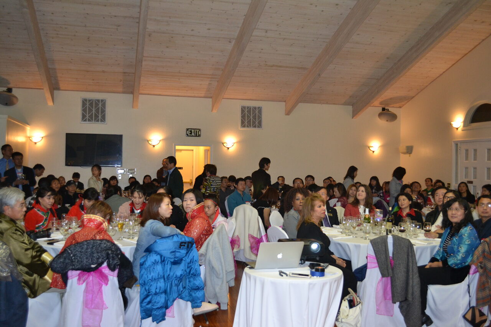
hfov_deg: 57.2
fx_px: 450
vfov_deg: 40.0
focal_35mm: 33
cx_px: 246
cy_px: 164
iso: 1100
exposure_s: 1/60
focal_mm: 22
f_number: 4
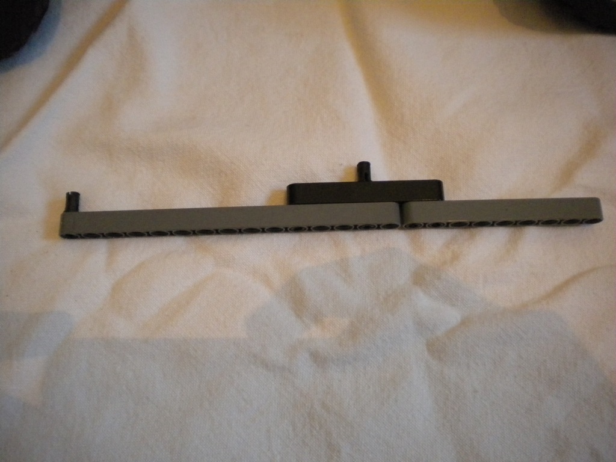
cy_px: 231
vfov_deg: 40.7
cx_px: 308
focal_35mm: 35
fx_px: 623
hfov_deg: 52.6
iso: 800
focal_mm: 6.3
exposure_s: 1/66.8
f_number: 3.1
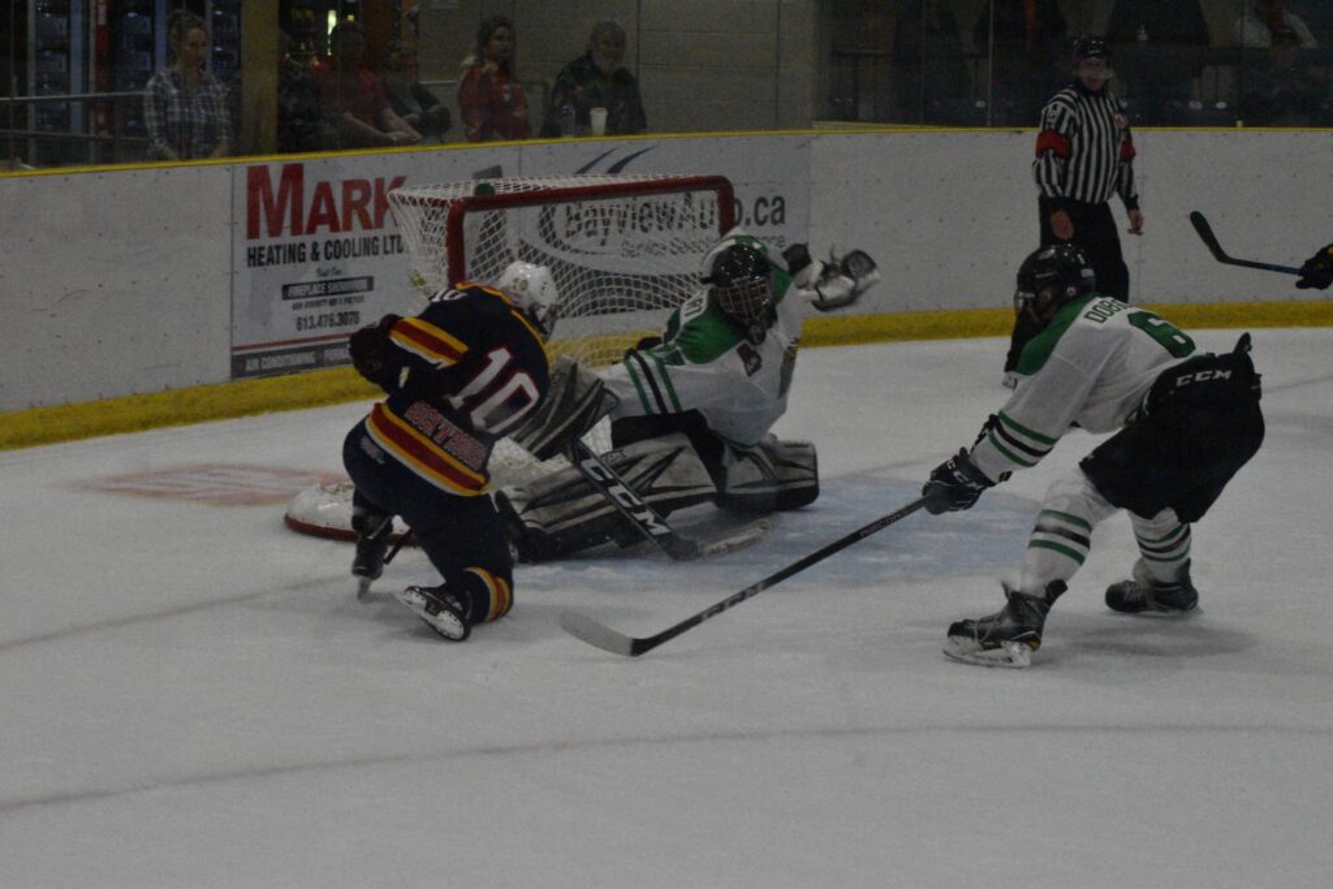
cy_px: 444
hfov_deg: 17.5
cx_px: 666
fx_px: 4333
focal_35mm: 117
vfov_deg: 11.7
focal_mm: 78
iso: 10000
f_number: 18
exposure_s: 1/400
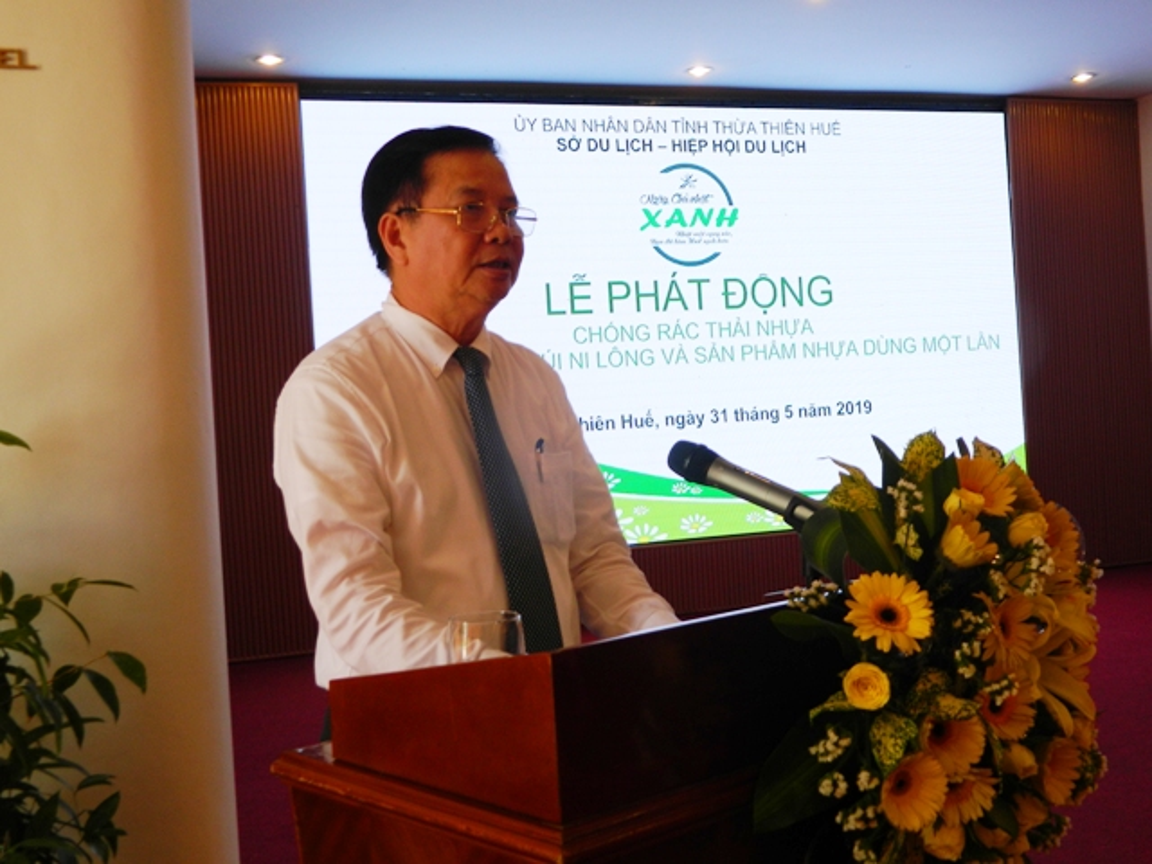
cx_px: 576
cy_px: 432
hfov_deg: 45.8
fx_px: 1364
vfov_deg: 35.1
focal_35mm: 41
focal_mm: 7.3
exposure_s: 1/60
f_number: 3.5
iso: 80
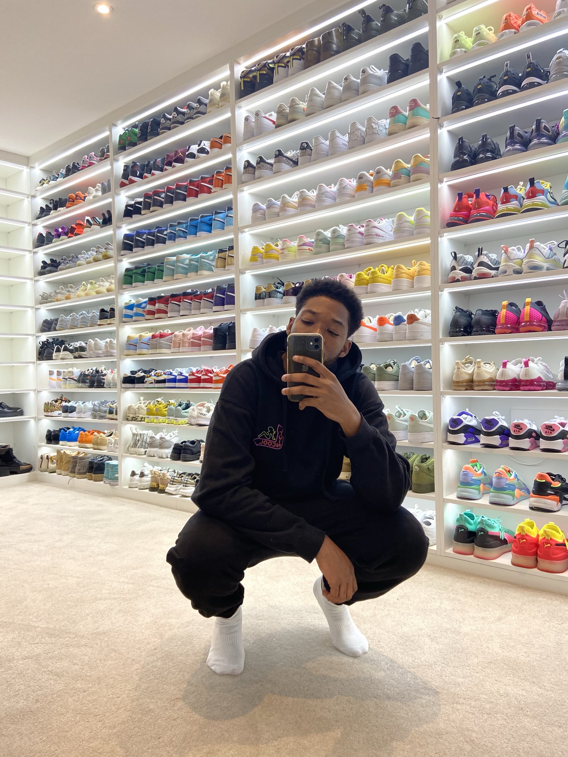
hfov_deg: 53.1
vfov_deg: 67.3
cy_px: 378
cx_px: 284
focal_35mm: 26
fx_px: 569
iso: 100
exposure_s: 1/100
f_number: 1.8
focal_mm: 4.25
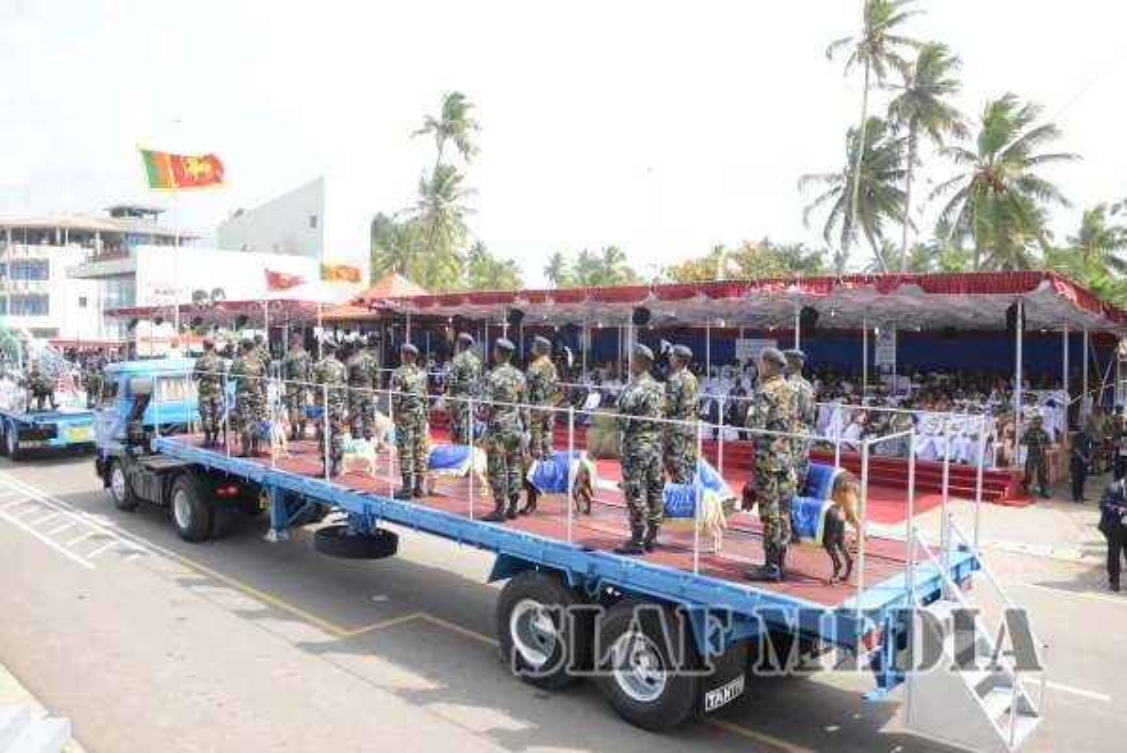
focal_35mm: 28
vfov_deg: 46.4
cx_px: 564
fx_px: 877
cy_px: 376
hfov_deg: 65.4
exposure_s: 1/200
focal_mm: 28
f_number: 10
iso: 400
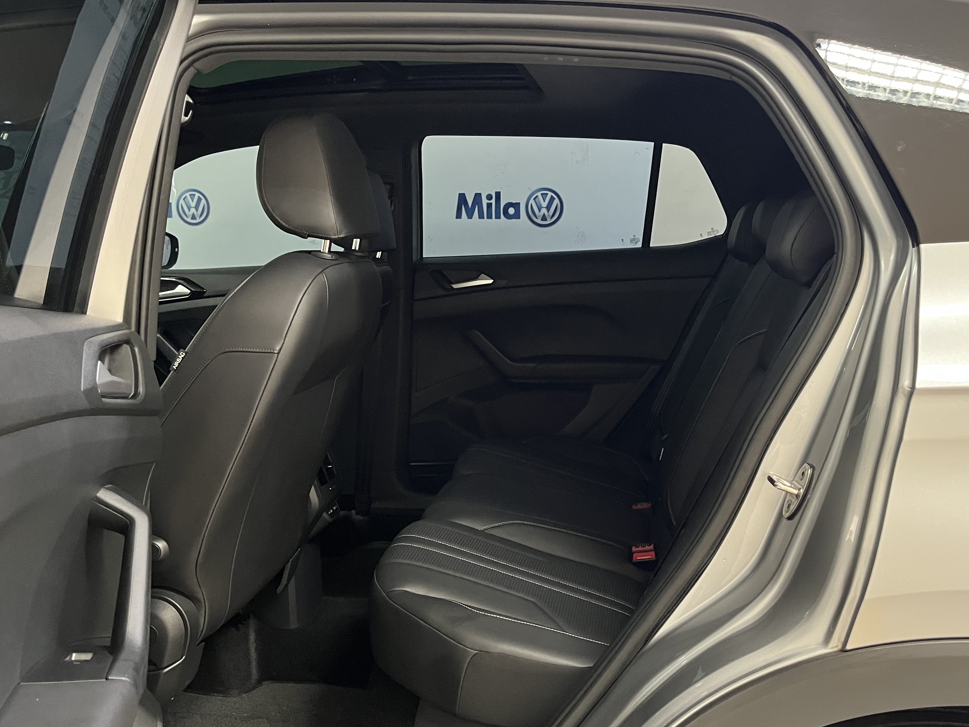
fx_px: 896
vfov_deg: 44.1
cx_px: 513
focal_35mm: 32
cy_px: 400
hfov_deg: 56.8
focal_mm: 5.1
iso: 640
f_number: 1.6
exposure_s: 1/40
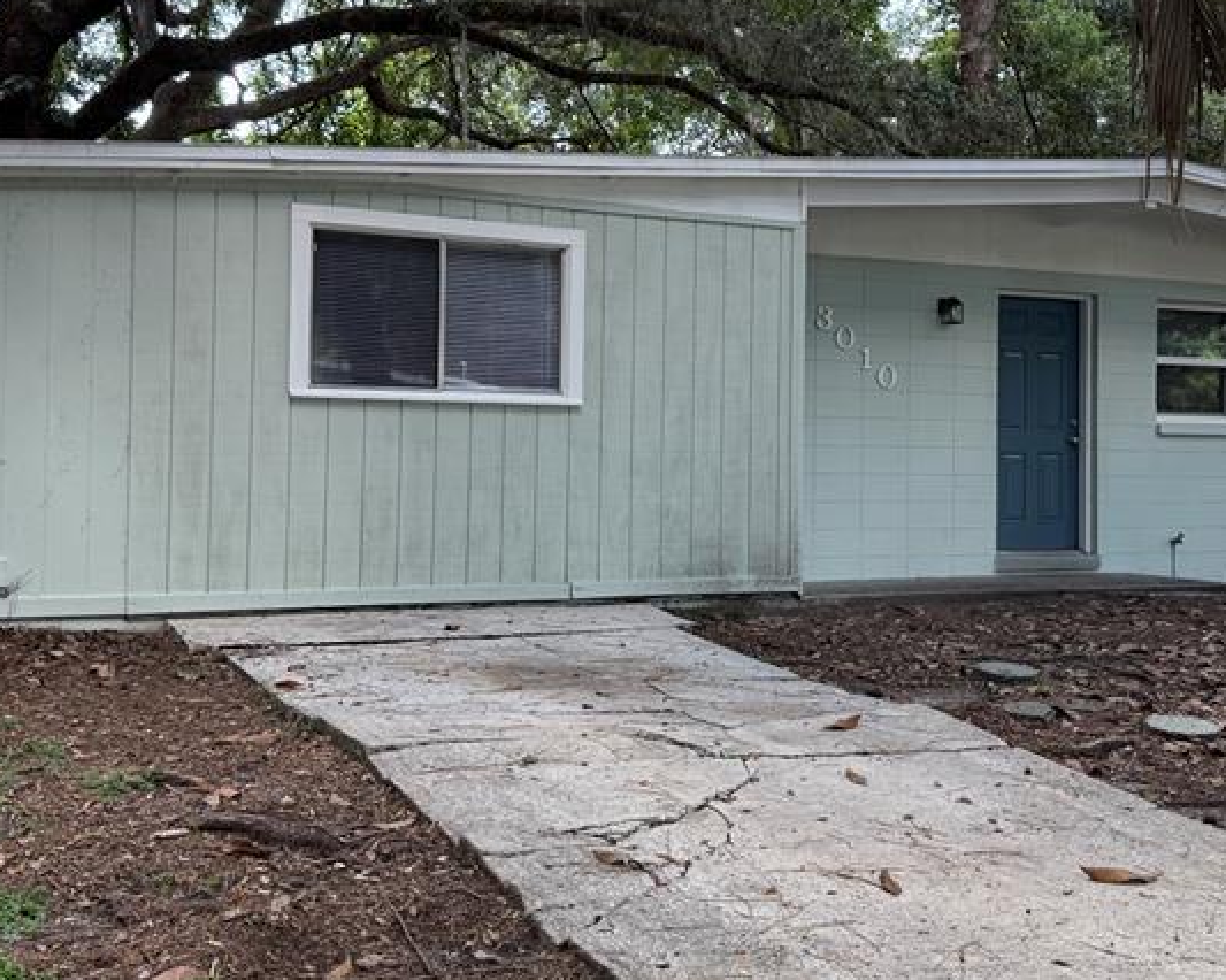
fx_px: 1632
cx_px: 725
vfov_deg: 33.4
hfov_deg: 41.0
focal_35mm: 45
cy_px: 435
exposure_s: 1/238
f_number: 1.78
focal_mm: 6.76
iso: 125
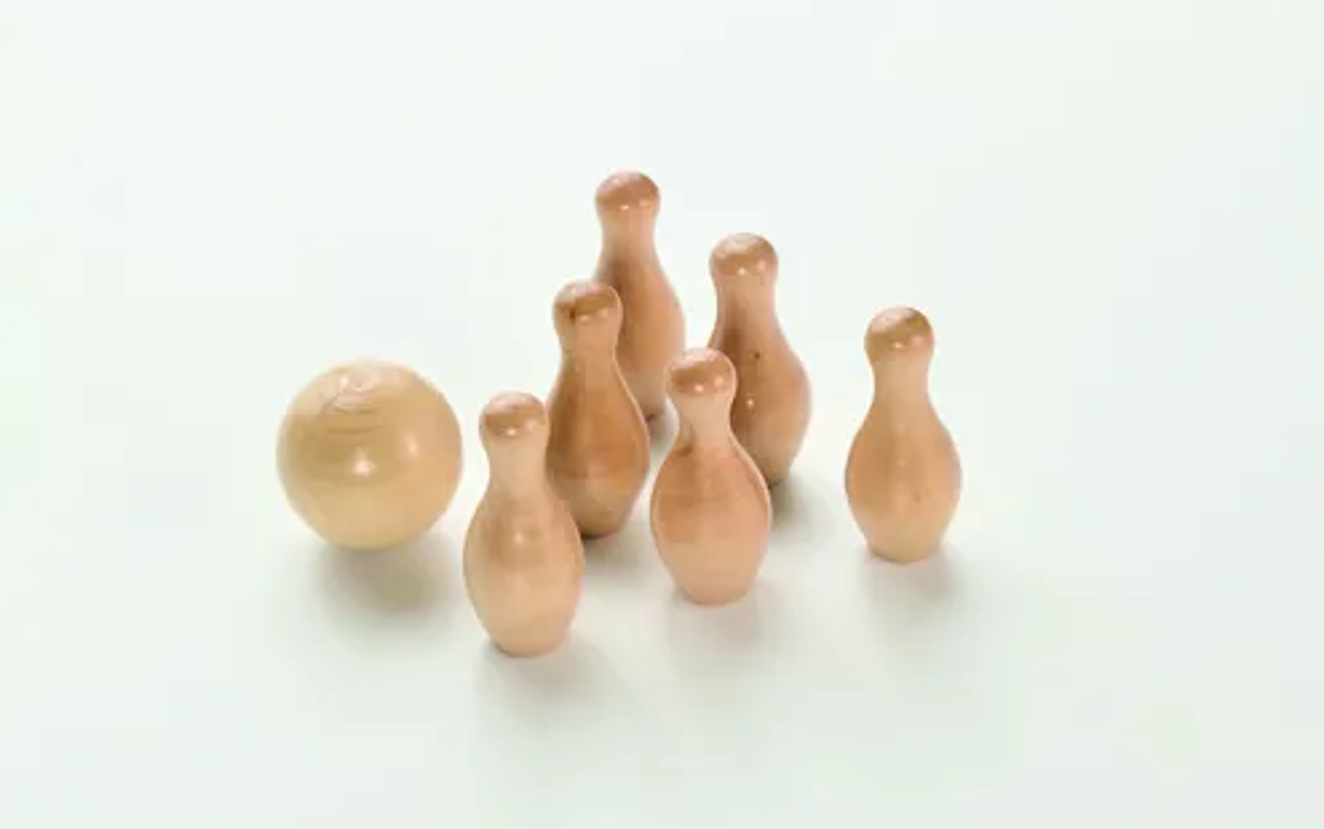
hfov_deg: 19.3
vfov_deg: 12.1
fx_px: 3899
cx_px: 666
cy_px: 400
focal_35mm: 108
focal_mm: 105
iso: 80
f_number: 16
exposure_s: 1/125
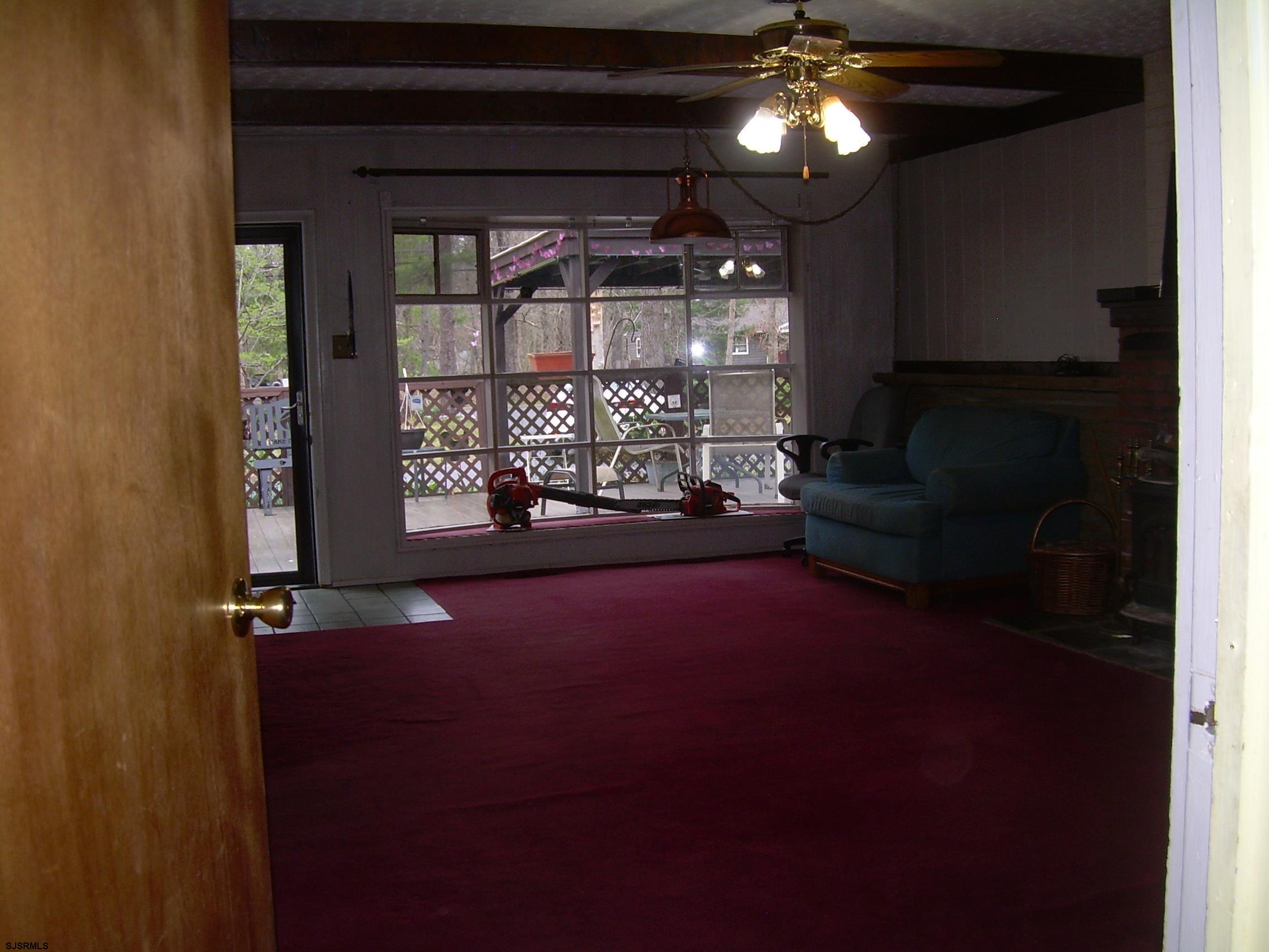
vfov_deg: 37.7
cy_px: 476
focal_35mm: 38
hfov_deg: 49.0
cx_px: 634
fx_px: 1393
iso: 50
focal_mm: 6.3
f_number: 2.8
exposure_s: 1/60
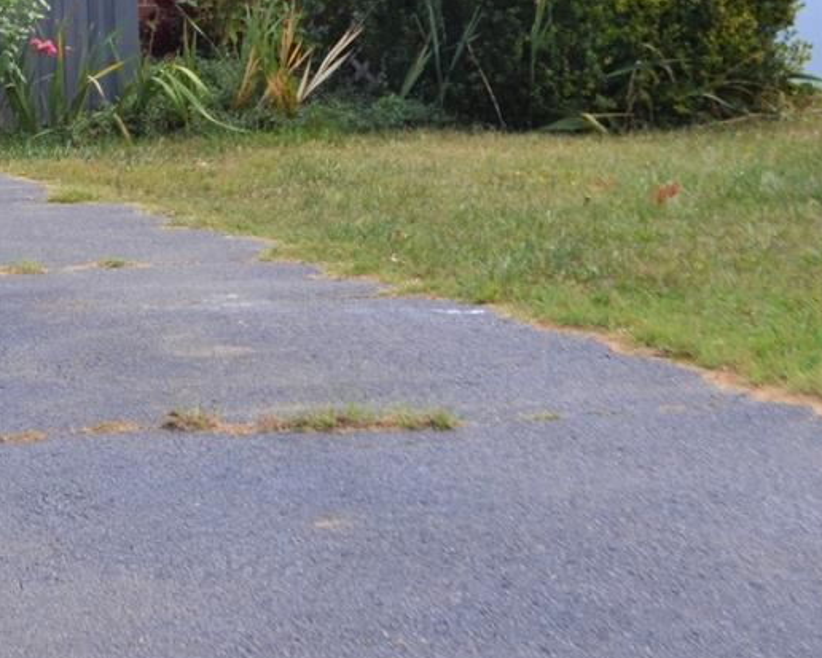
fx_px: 3261
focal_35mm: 134
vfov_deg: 11.1
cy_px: -321
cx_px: -411
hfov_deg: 13.5
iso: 100
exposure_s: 1/200
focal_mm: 24
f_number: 6.3
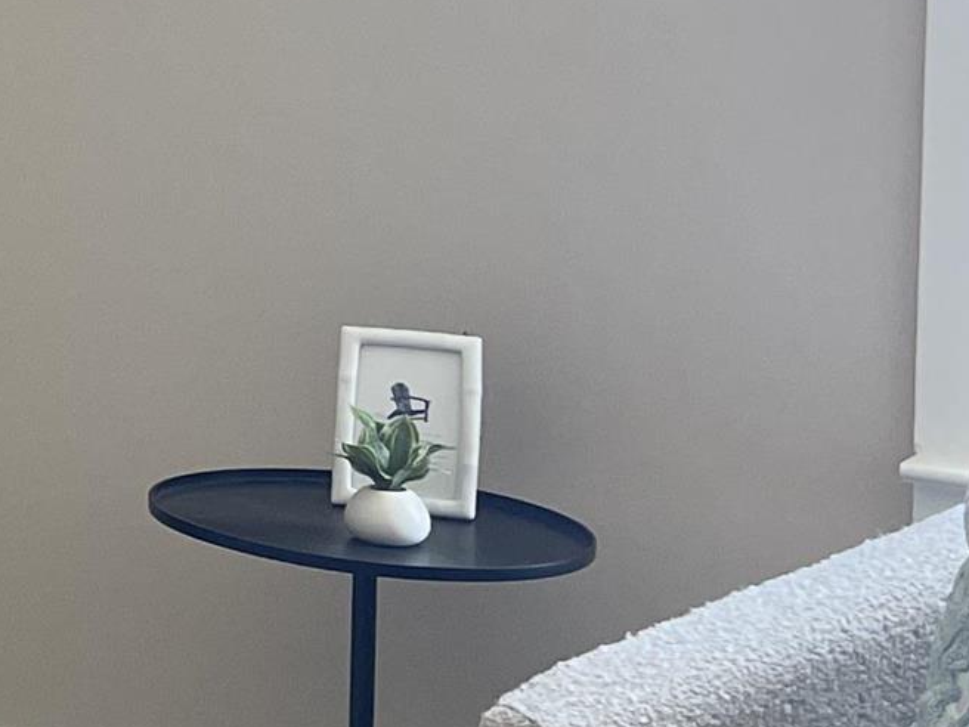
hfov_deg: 13.9
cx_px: -1035
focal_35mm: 117
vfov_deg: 12.3
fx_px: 3275
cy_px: -163
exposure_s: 1/103
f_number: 1.6
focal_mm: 5.1
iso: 125
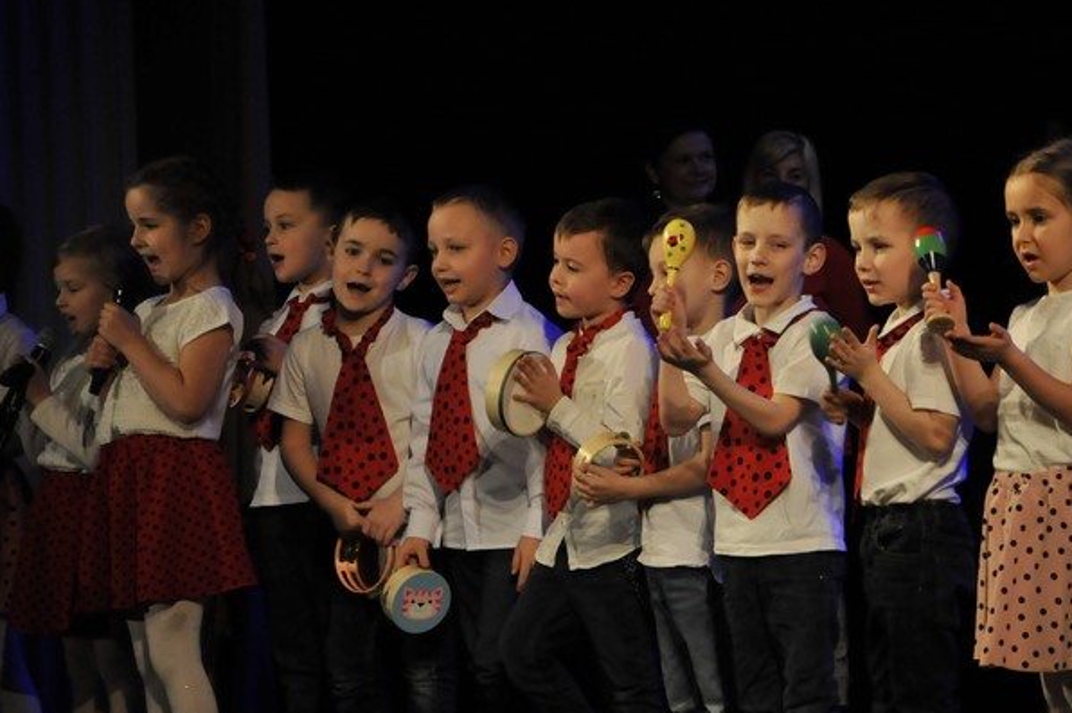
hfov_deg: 14.0
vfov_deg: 9.4
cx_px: 739
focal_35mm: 146
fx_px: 4343
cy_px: 488
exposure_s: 1/125
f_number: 5
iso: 1000
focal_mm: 58
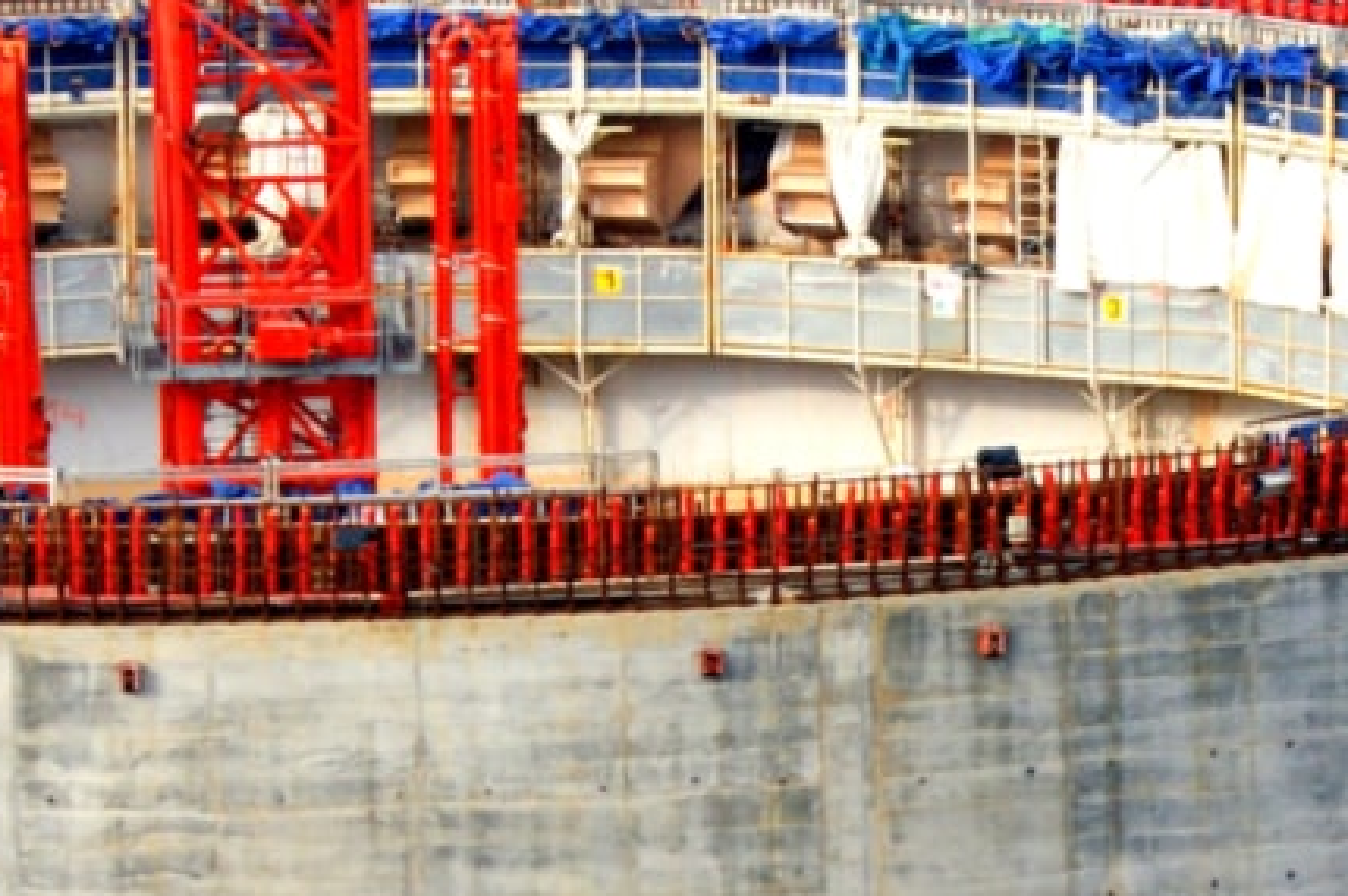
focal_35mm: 322
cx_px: 1059
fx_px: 12058
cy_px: 854
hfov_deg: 6.4
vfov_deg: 4.2
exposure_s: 1/125
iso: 100
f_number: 8
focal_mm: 45
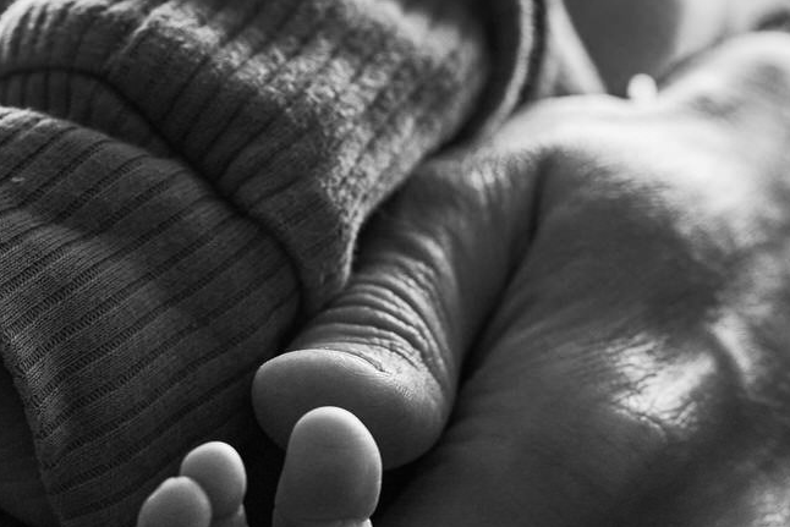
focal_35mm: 250
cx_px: 196
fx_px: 5487
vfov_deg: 5.5
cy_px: 555
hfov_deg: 8.2
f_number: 5
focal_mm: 85
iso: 800
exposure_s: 1/250
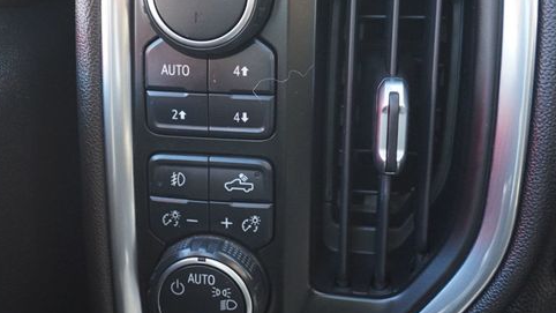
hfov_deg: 41.2
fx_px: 737
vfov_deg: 23.9
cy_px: 132
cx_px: 224
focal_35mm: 50
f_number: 4.5
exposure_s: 1/60
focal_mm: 24
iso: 1000
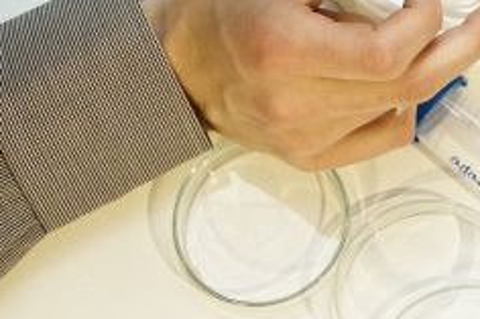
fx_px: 1759
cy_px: -177
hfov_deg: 15.0
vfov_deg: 10.0
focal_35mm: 132
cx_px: 582
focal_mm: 26
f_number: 8
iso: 200
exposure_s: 1/250
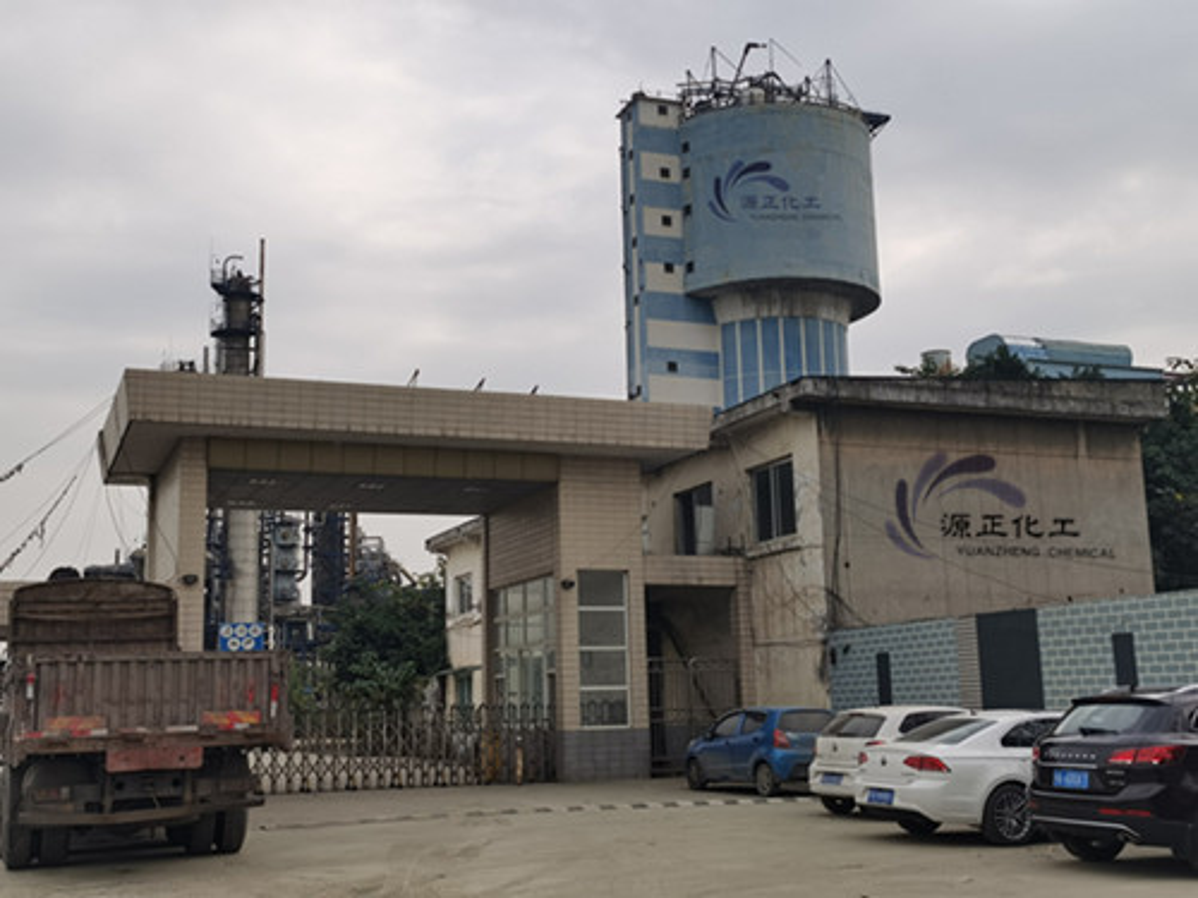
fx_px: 1454
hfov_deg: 44.8
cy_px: 449
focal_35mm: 42
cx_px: 599
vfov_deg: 34.3
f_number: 1.6
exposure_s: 1/3472
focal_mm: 5.56
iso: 50
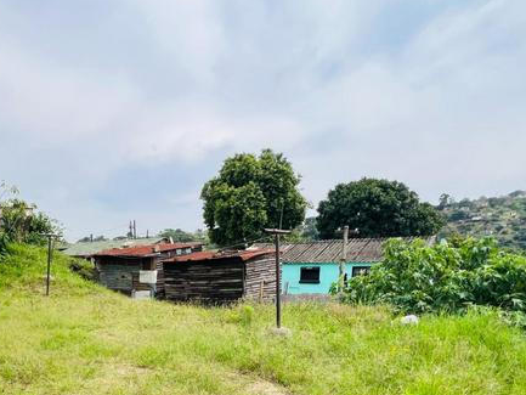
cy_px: 340
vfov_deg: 51.5
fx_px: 365
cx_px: 157
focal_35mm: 24
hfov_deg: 68.6
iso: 32
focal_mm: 1.57
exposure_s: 1/1119
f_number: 1.8
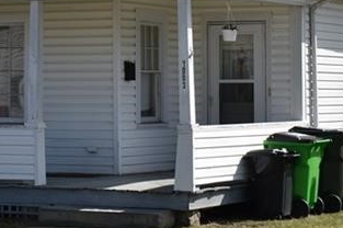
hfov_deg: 12.3
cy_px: -24
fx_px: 1589
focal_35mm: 167
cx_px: 92
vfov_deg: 8.1
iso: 100
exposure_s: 1/320
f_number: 9
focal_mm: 34
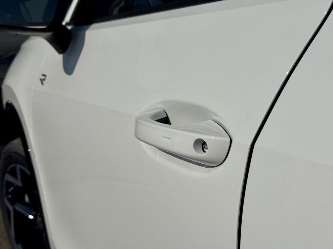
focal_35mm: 48
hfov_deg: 39.7
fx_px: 462
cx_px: 166
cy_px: 124
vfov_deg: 30.3
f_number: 1.78
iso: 64
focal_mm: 6.76
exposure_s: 1/20000
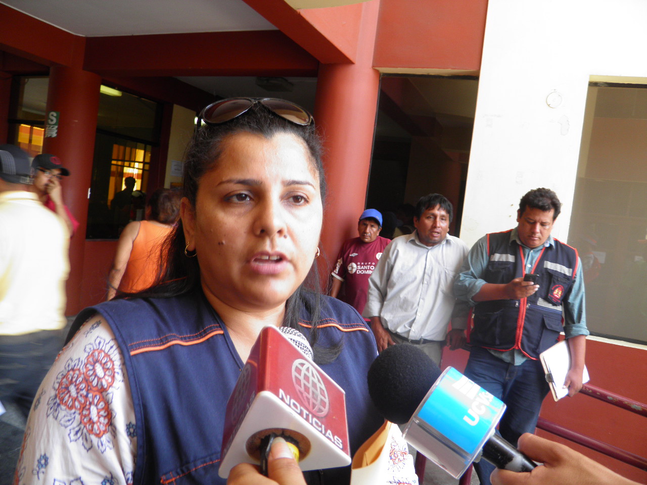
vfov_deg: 49.7
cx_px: 324
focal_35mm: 28
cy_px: 242
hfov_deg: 63.4
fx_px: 523
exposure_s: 1/30
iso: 50
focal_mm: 4.9
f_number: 2.8
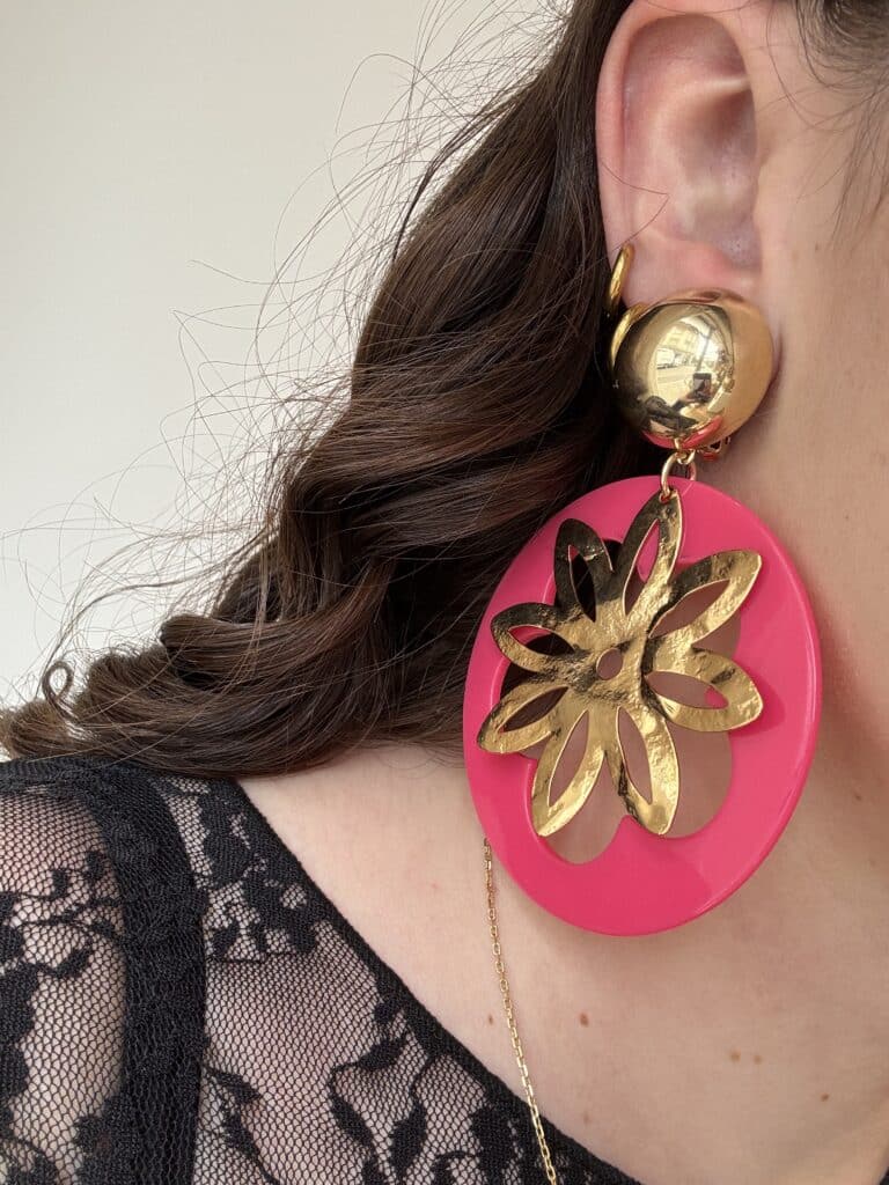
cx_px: 444
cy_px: 592
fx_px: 1027
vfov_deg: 60.0
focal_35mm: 30
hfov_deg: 46.8
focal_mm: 2.69
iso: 20
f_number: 1.9
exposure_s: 1/121
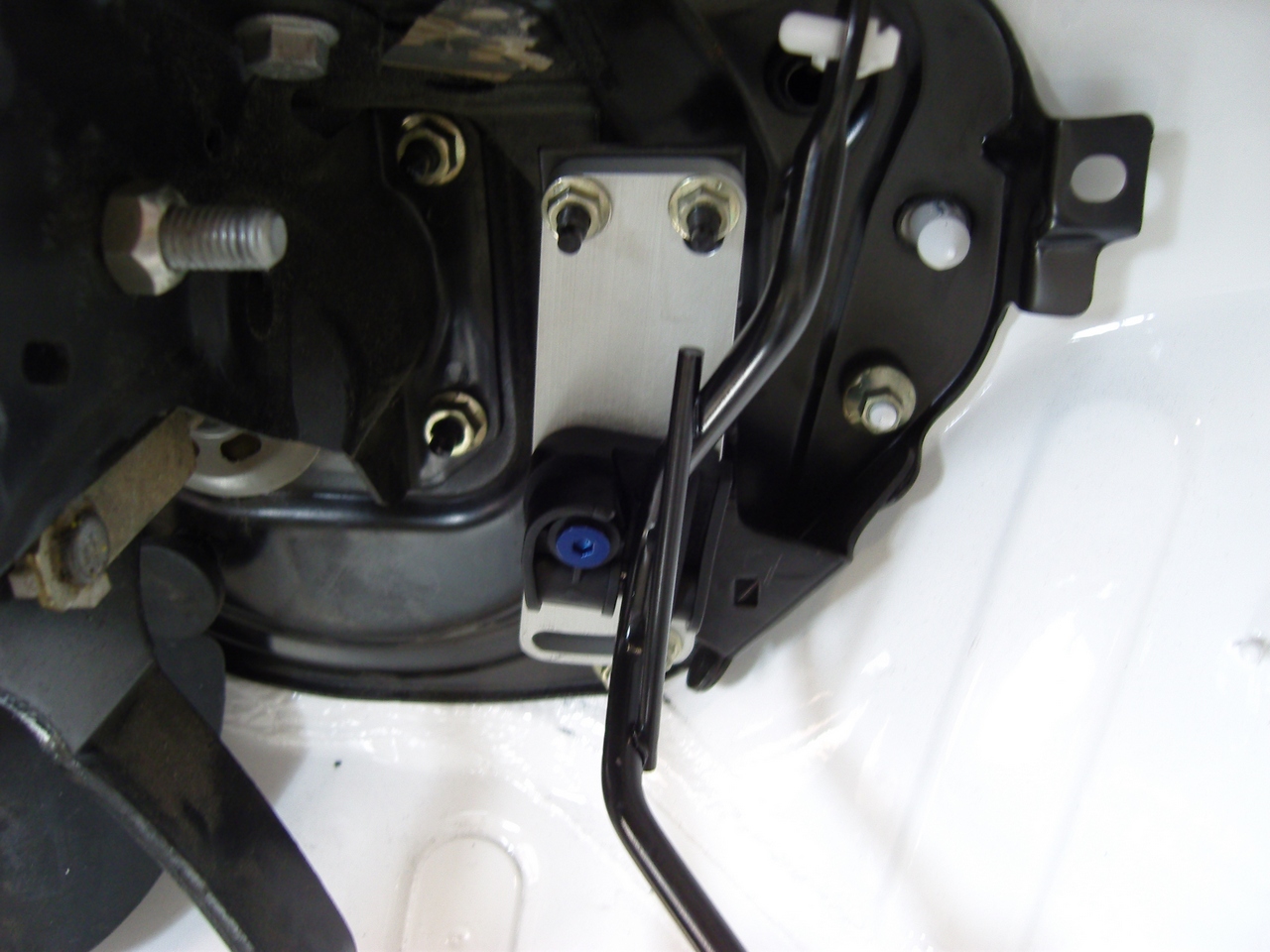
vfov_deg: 41.8
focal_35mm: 34
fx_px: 1247
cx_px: 635
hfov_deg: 54.0
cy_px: 476
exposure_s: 1/20
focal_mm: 7.3
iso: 200
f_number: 2.8
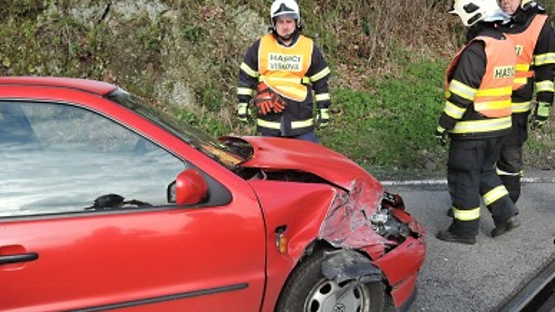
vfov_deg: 42.8
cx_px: 271
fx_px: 397
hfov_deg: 69.8
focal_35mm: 27
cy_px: 177
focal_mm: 5.1
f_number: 2.8
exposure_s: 1/320
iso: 80
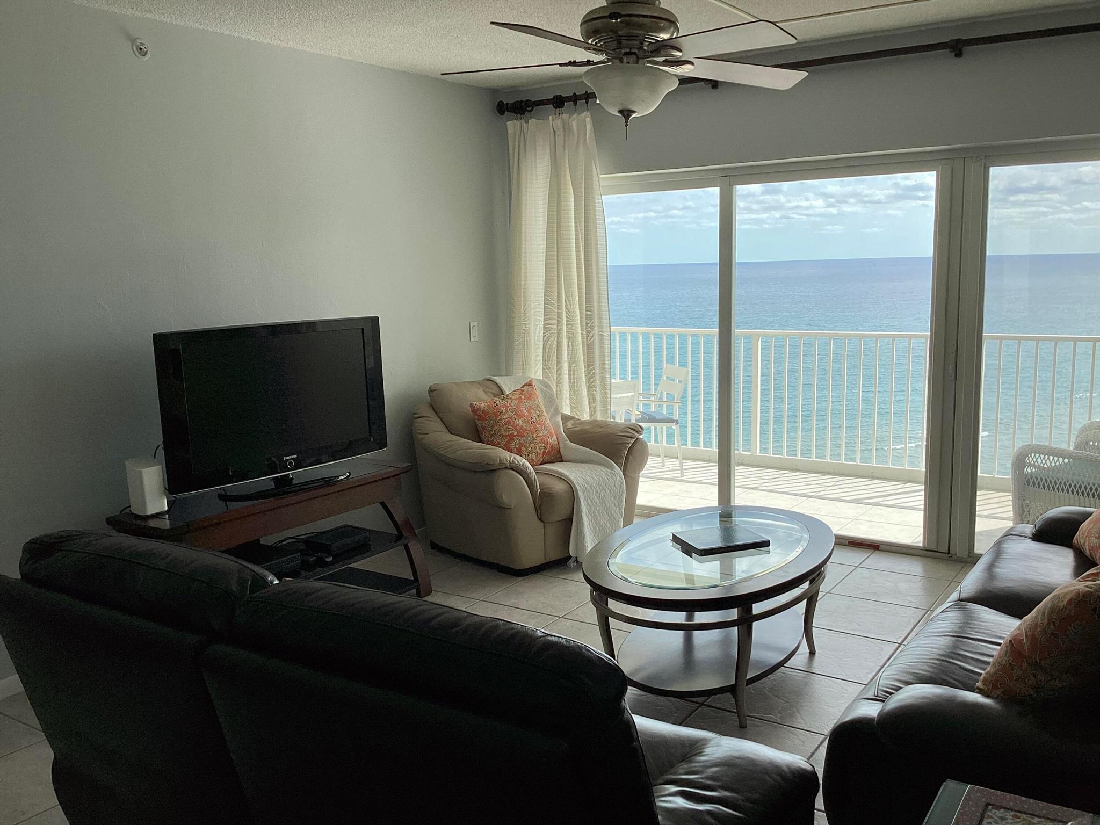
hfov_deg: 58.4
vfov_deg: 45.4
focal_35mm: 31
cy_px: 412
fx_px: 985
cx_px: 550
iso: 25
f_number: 2.4
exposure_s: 1/529
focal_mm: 3.3
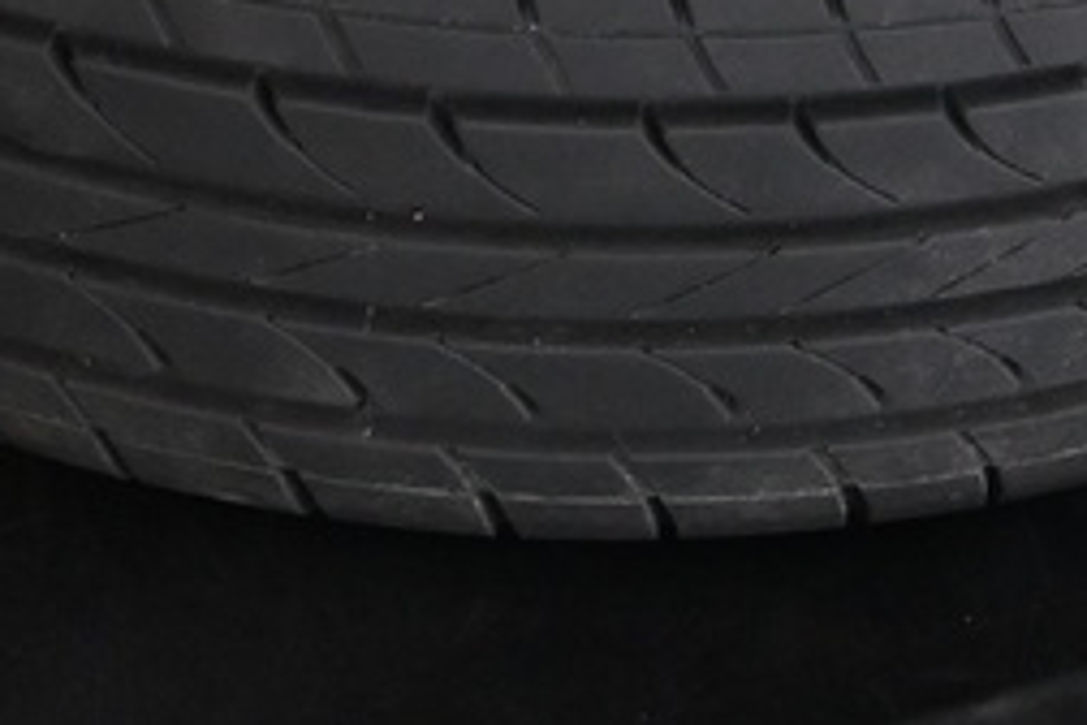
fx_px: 5532
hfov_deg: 11.2
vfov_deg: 6.9
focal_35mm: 183
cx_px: 513
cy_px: -1239
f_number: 3.8
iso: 1250
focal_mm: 19
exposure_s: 1/30
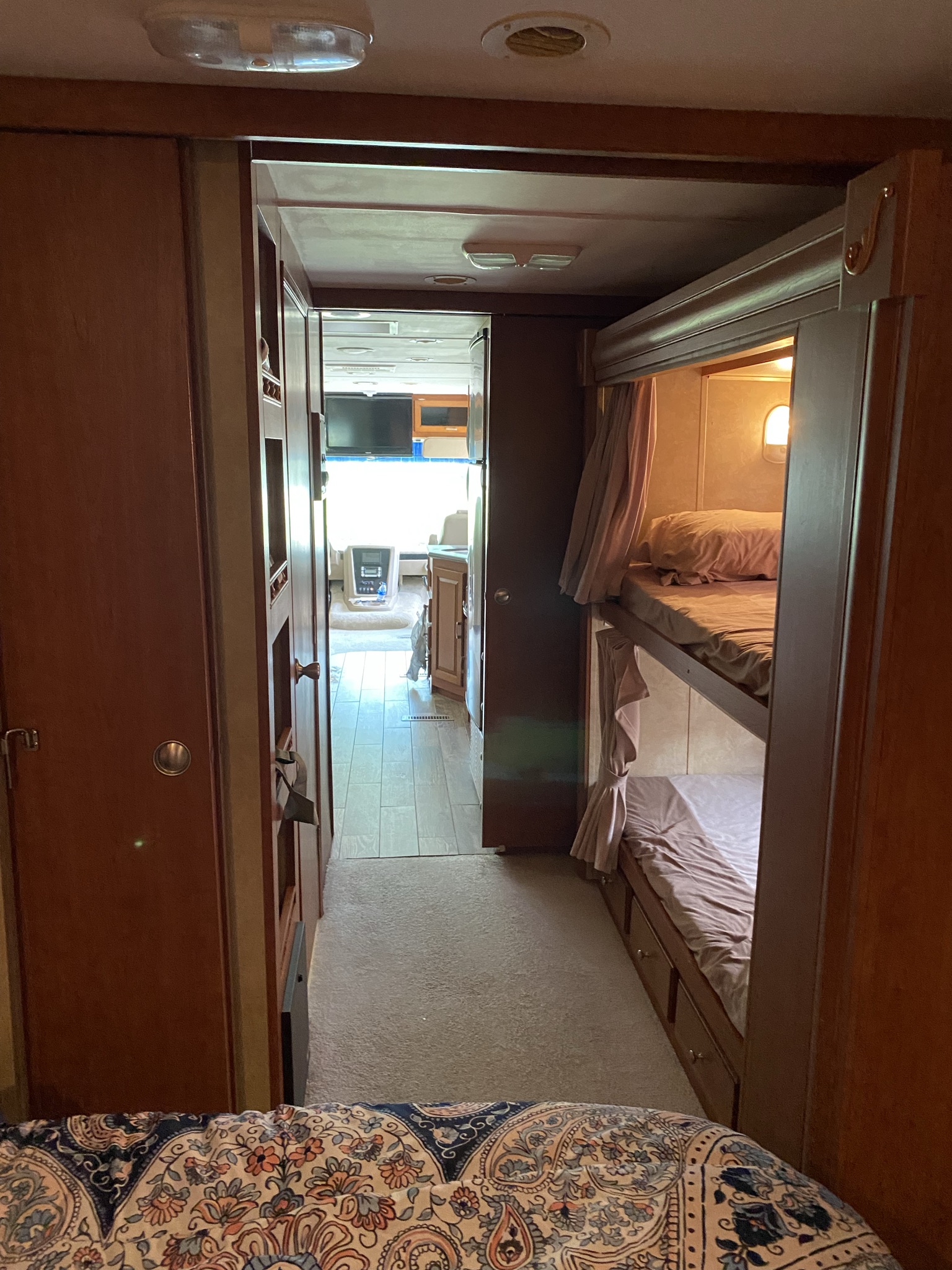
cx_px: 476
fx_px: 953
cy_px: 635
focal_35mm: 26
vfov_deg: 67.3
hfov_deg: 53.1
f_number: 1.8
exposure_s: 1/40
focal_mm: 4.25
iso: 500
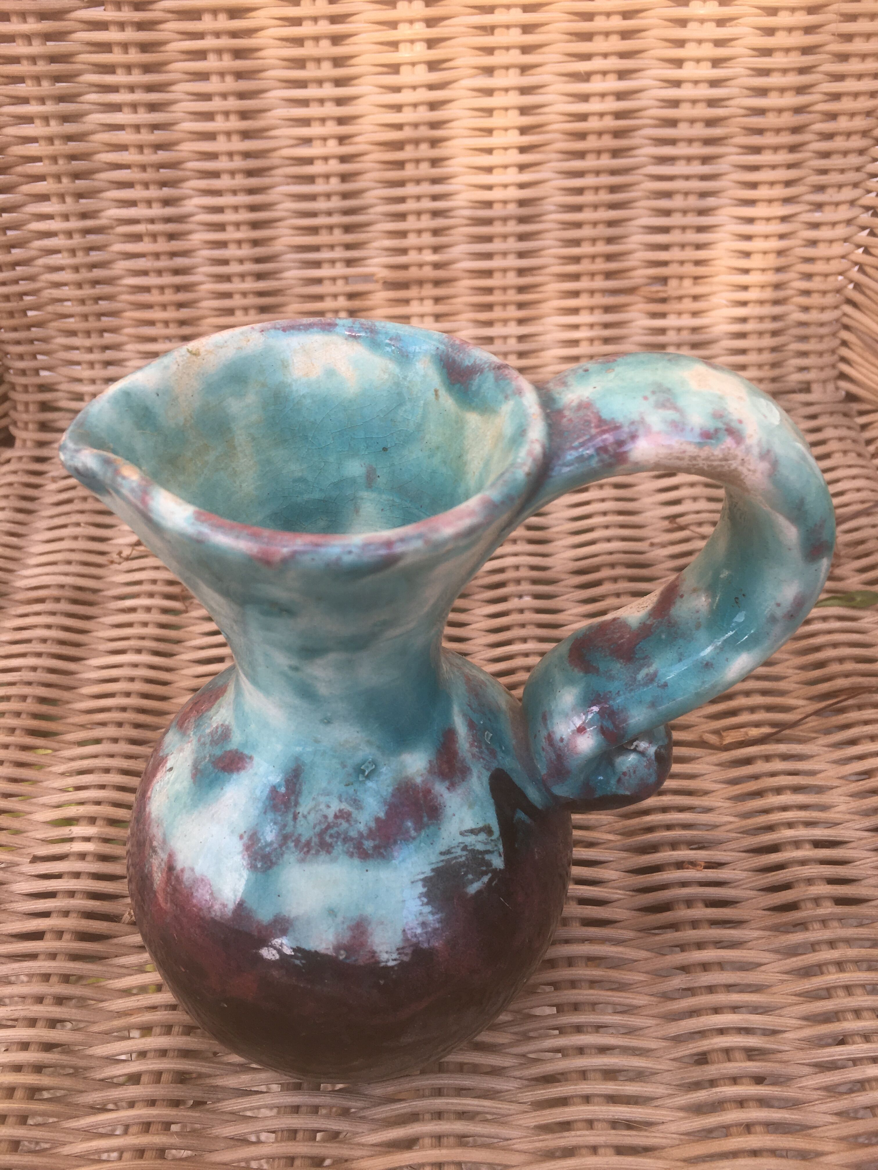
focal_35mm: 29
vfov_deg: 61.7
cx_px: 439
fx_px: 981
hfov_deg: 48.2
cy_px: 585
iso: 25
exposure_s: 1/206
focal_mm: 4.15
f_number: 2.2
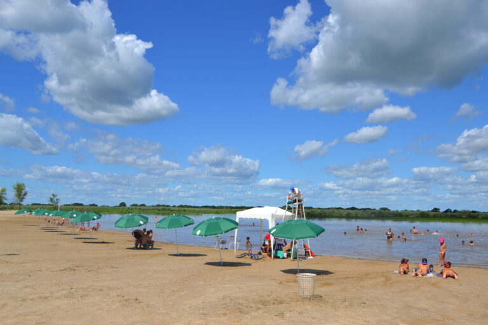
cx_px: 244
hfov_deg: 57.2
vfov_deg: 40.0
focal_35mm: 33
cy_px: 162
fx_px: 447
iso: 100
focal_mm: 22
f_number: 9
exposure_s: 1/320
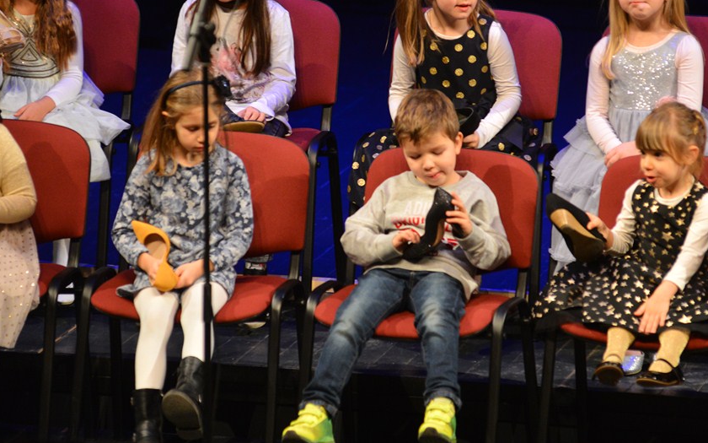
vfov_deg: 4.4
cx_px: 383
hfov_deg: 7.0
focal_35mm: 301
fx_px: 5808
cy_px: 147
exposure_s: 1/100
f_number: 4
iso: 2000
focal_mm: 200
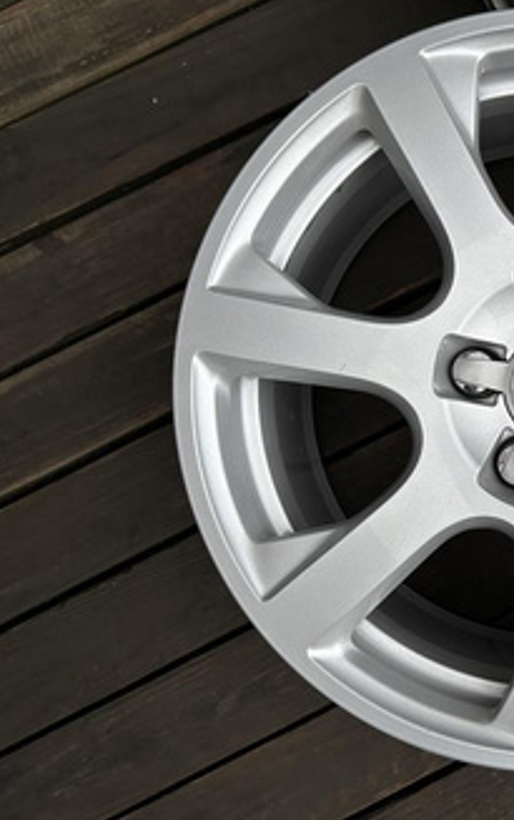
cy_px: 401
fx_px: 783
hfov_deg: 32.2
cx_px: 559
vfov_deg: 55.3
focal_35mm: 35
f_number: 1.78
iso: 80
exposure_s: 1/462
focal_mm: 6.86
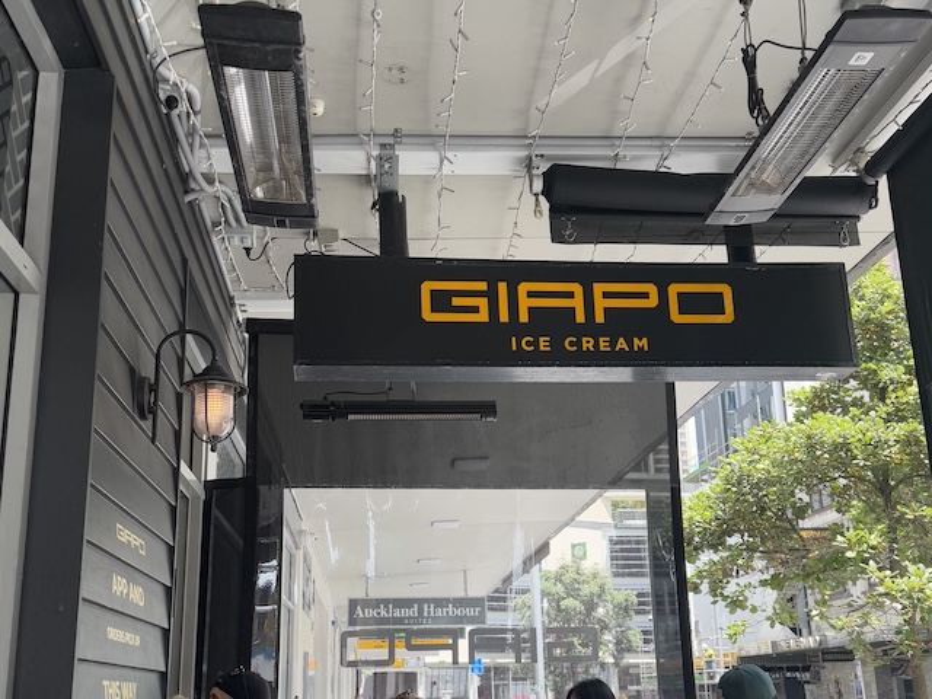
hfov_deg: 71.6
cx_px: 466
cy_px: 350
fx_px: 646
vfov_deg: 56.8
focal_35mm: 24
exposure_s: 1/283
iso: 80
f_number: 1.78
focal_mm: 6.76
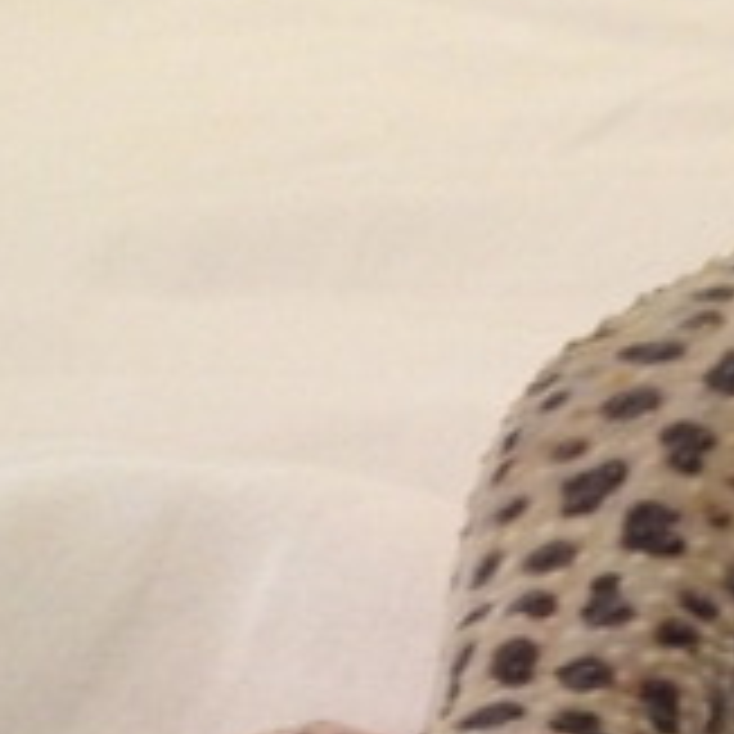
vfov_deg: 17.6
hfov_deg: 19.0
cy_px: 1009
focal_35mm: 91
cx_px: 504
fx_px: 2183
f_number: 2.4
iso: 400
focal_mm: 4.28
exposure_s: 1/20
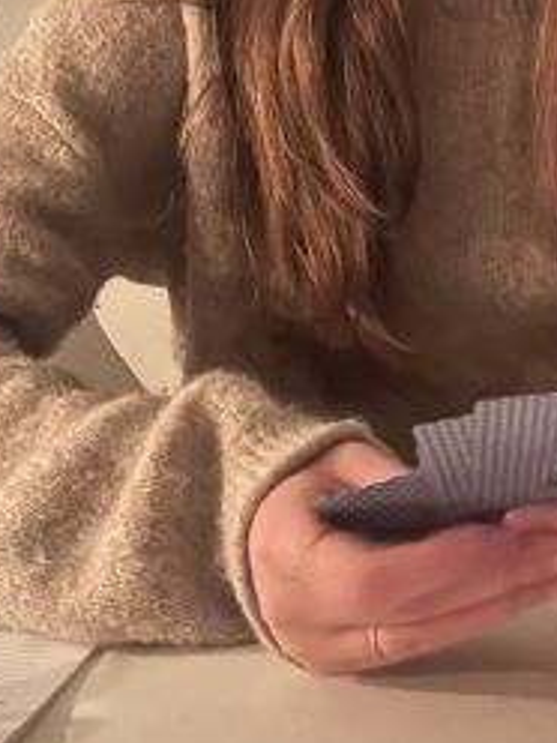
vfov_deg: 30.0
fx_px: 1352
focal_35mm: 63
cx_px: 485
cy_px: 150
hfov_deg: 22.8
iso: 1000
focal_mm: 5.1
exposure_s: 1/18
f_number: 1.6
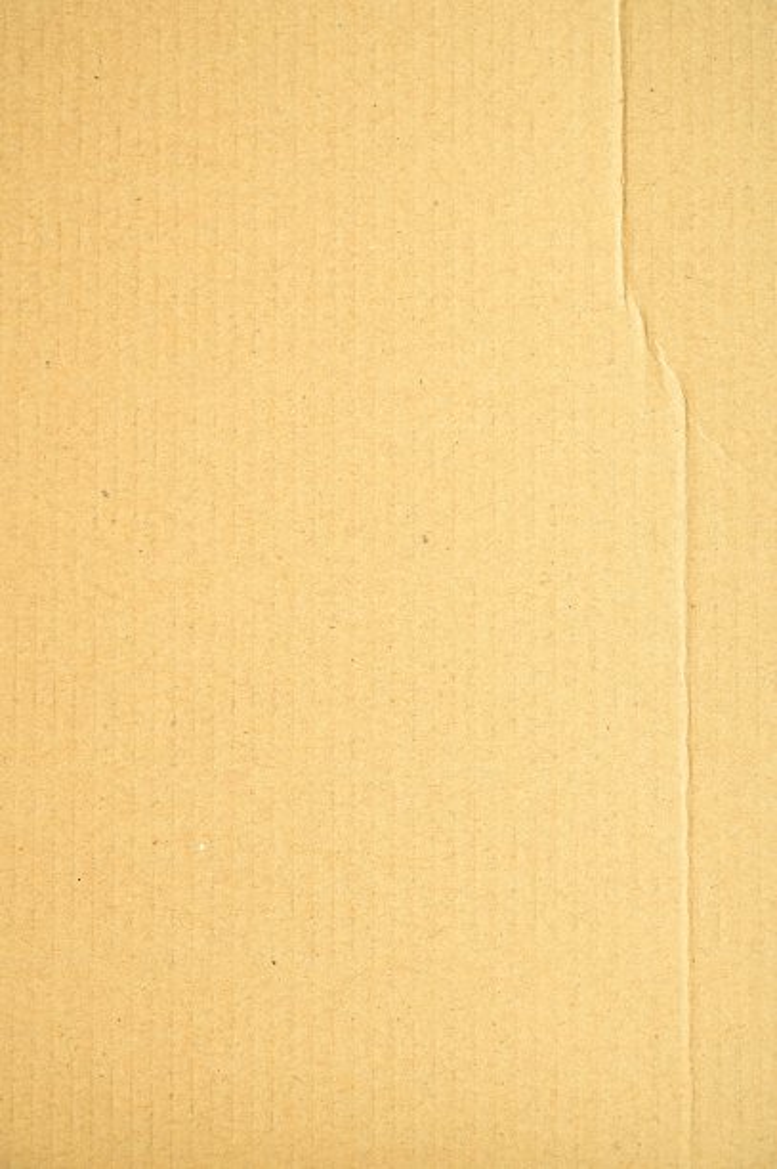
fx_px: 2270
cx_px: 388
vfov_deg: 28.9
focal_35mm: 70
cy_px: 584
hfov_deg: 19.4
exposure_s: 1/125
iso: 800
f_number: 6.3
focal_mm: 70
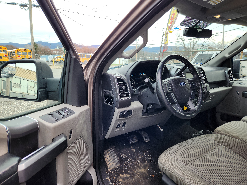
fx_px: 164
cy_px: 92
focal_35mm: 23
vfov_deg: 58.9
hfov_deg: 73.9
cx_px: 124
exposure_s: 1/290
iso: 20
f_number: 1.8
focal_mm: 5.4
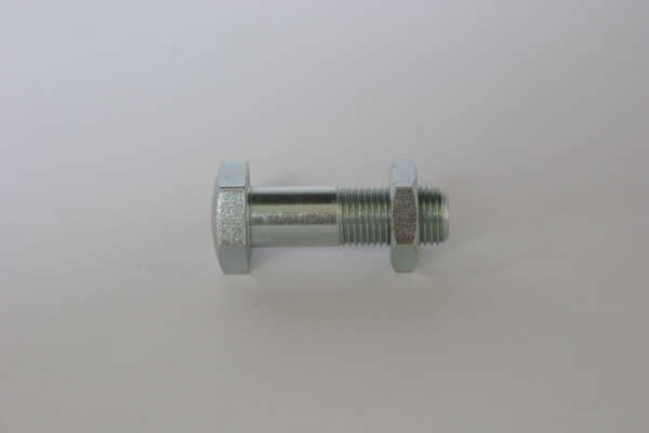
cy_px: 216
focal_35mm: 120
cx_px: 324
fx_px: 2163
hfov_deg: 17.1
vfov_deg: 11.4
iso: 800
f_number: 5.6
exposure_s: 1/15
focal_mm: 80
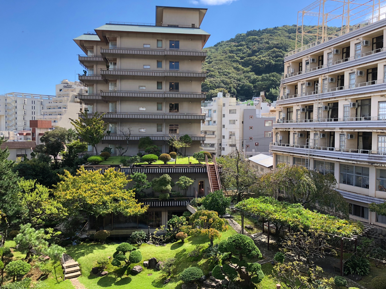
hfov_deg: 63.4
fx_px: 312
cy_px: 144
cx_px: 193
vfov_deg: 49.7
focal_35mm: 28
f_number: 1.8
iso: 20
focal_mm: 4
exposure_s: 1/571
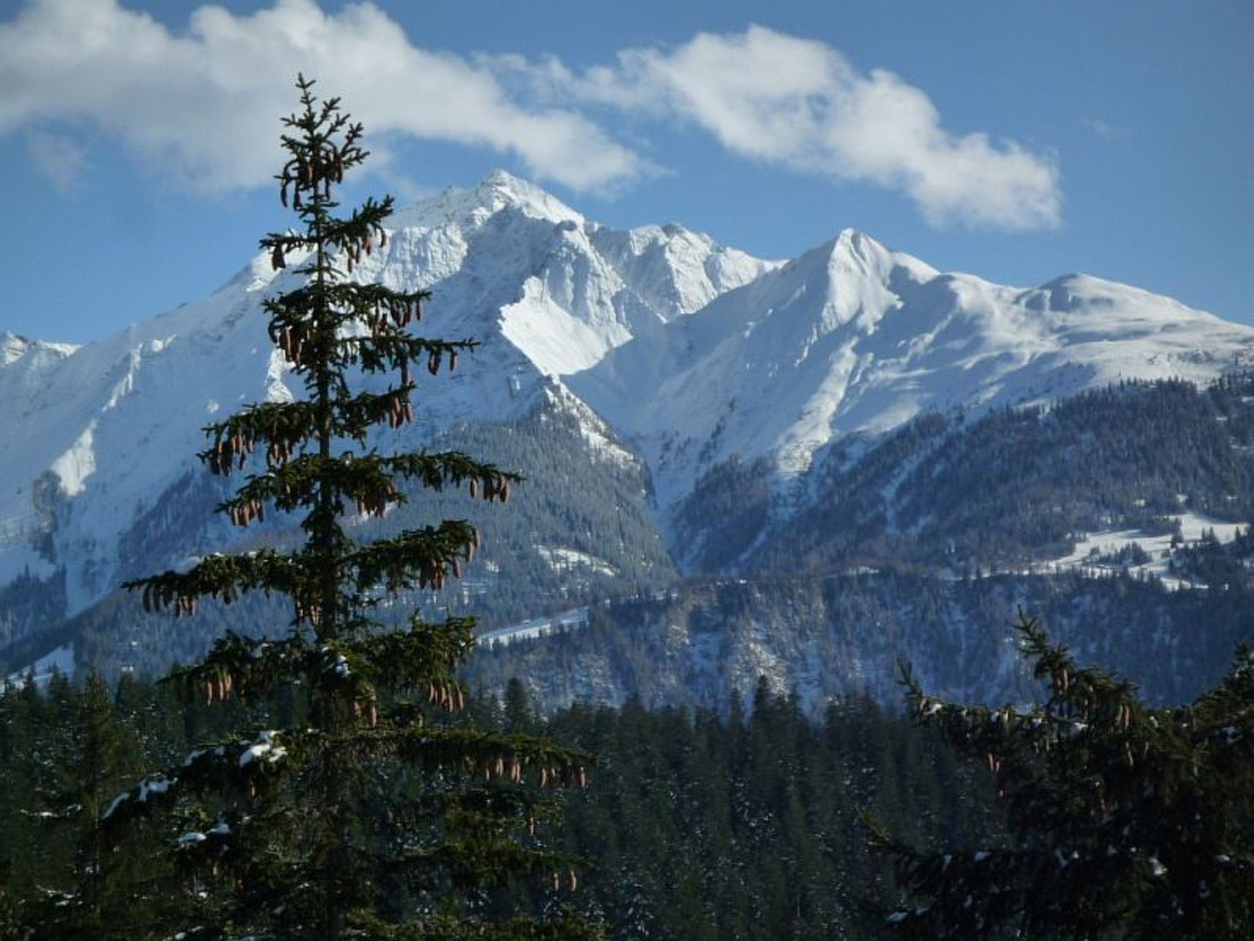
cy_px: 470
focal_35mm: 109
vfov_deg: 13.6
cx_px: 627
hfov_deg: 18.0
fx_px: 3949
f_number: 6.3
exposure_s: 1/1000
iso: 160
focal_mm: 19.2
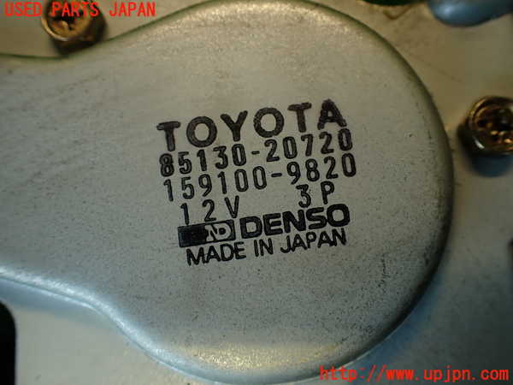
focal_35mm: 30
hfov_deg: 60.0
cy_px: 192
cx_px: 256
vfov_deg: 46.8
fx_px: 445
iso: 100
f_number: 2.3
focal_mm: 5.4
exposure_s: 1/60
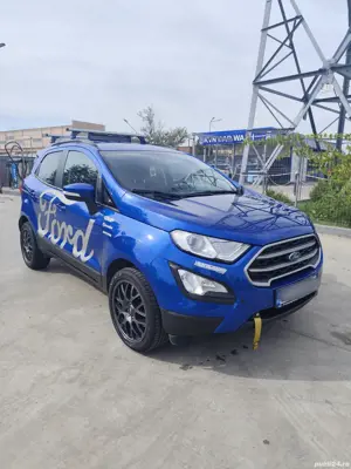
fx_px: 311
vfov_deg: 73.9
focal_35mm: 23
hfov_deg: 58.9
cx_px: 176
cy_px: 234
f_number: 1.65
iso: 50
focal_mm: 6.14
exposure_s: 1/912
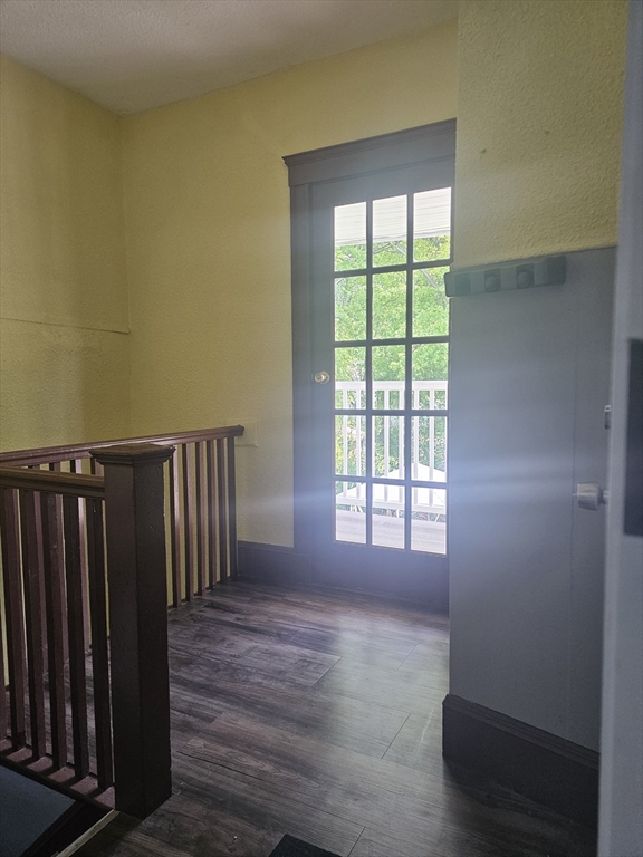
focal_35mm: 23
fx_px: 570
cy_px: 428
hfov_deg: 58.9
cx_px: 322
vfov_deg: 73.9
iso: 250
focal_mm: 6.3
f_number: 1.7
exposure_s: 1/207
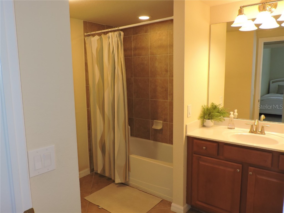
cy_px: 106
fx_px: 230
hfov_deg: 63.4
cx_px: 142
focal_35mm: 28
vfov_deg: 49.7
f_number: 3.1
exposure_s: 1/40
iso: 250
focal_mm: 5
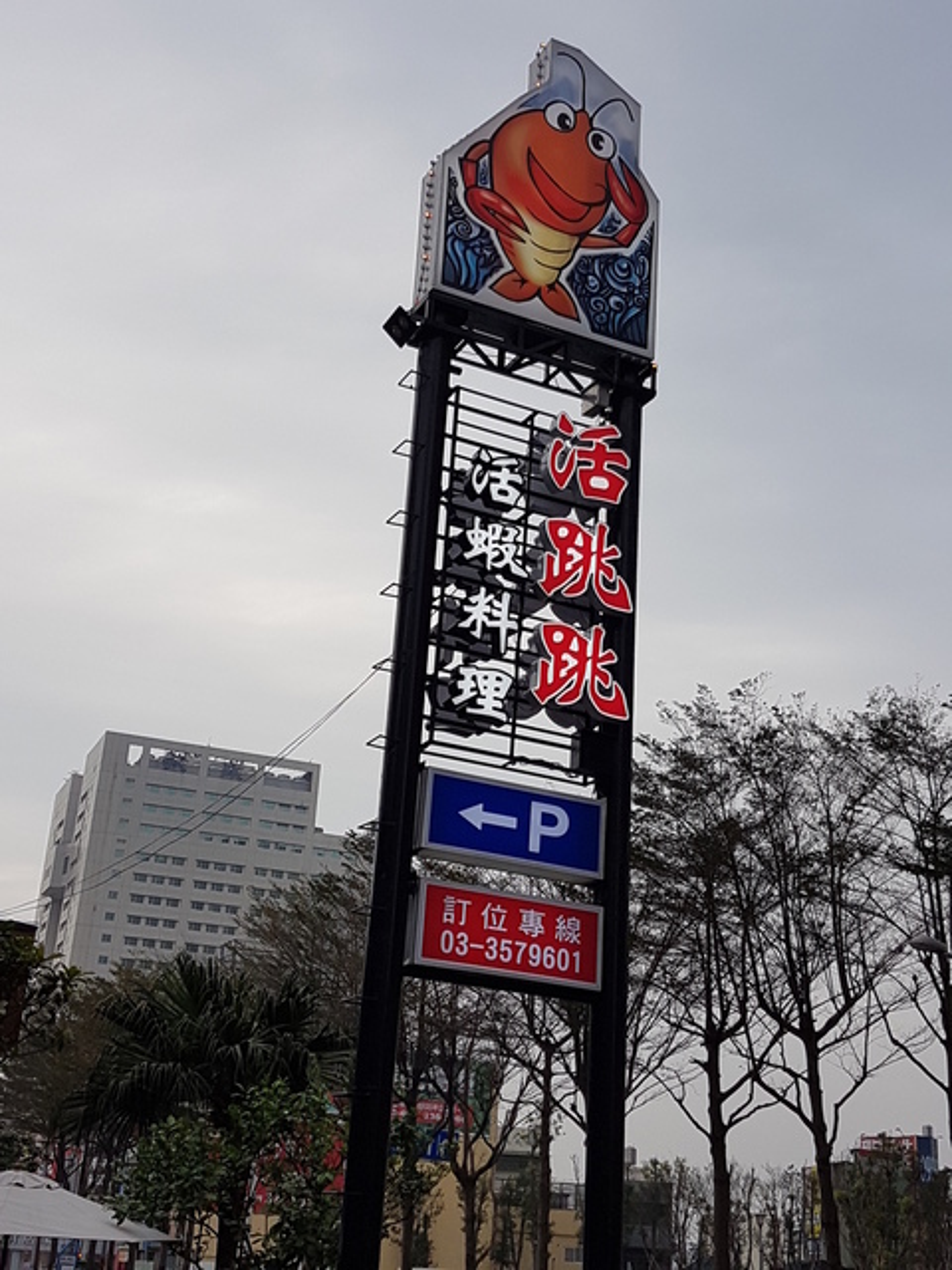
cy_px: 635
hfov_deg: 53.1
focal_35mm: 26
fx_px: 953
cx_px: 476
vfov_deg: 67.3
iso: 40
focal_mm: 4.2
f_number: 1.7
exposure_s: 1/499
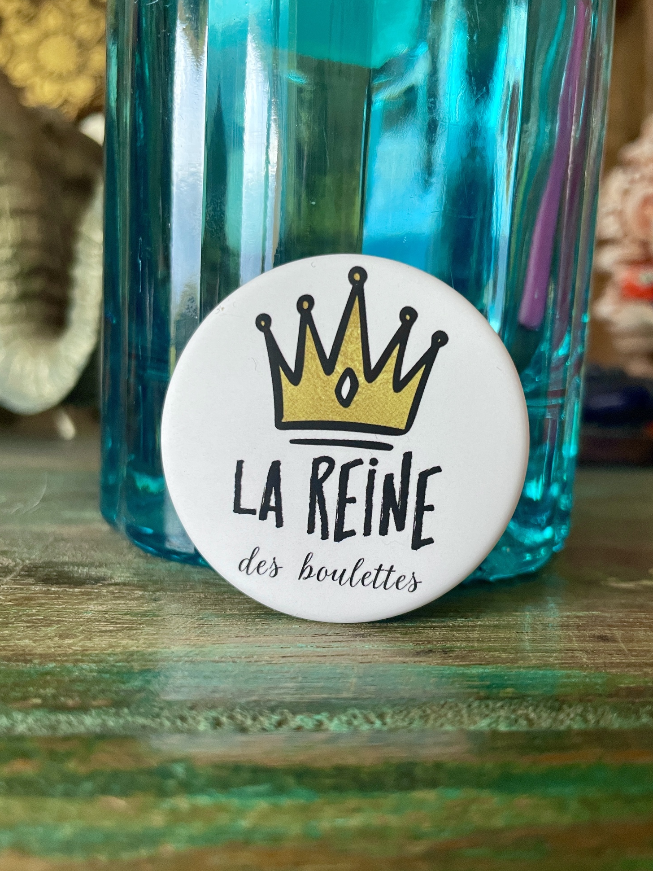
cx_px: 335
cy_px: 444
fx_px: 679
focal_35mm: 27
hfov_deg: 51.4
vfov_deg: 65.3
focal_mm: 4.2
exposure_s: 1/60
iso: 125
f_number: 1.6
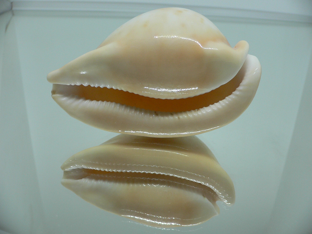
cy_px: 117
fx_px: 315
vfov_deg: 40.7
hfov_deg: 52.6
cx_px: 156
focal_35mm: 35
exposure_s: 1/60
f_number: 2.8
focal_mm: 4.6
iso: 150
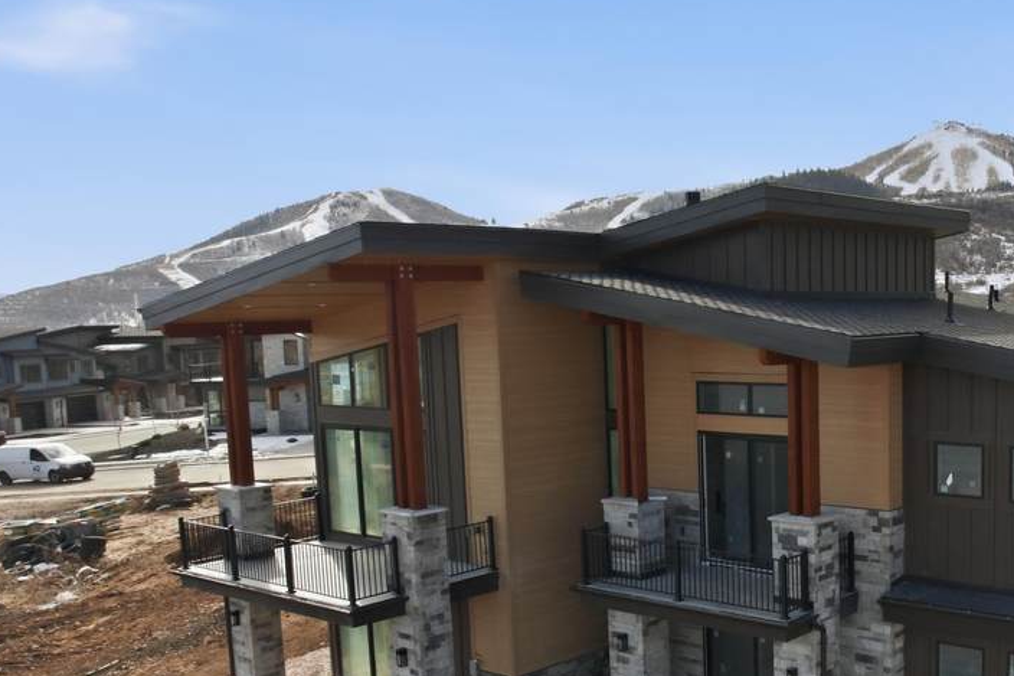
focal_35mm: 40
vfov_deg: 32.9
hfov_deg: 46.3
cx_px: 788
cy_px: 479
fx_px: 1126
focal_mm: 8.4
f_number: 2.8
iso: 150
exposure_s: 1/400
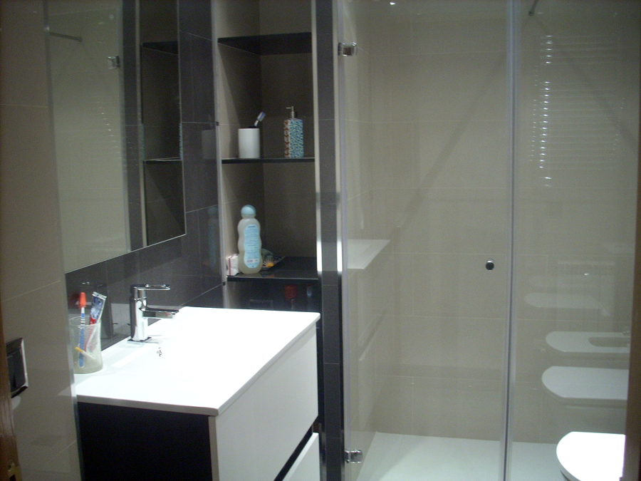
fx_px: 685
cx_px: 320
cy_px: 240
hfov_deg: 50.1
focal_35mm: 37
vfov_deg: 38.7
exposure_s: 1/17.1
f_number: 2.8
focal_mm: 6.2
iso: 200
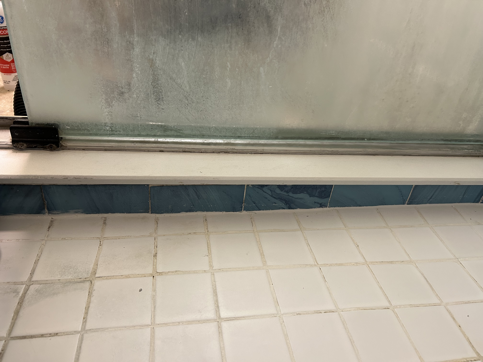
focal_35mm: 26
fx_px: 363
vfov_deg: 53.1
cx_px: 242
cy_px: 181
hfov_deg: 67.3
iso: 200
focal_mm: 5.7
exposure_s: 1/60
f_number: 1.5
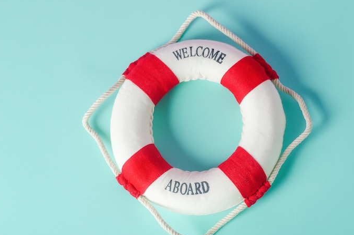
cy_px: 120
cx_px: 196
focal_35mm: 89
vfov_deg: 15.3
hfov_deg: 22.9
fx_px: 874
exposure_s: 1.6
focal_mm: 50
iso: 100
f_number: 5.6
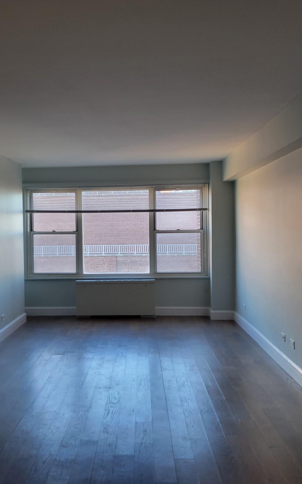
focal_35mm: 37
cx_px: 115
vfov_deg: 52.8
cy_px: 242
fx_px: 487
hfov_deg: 34.3
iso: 80
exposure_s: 1/120
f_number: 1.8
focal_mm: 5.4
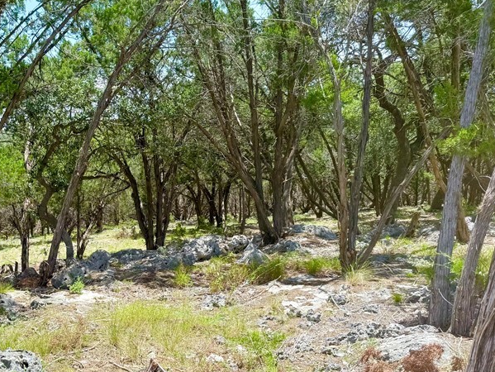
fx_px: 587
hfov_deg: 43.0
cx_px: 80
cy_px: 231
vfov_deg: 35.0
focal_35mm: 41
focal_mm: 6.76
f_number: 1.78
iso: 80
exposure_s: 1/2053
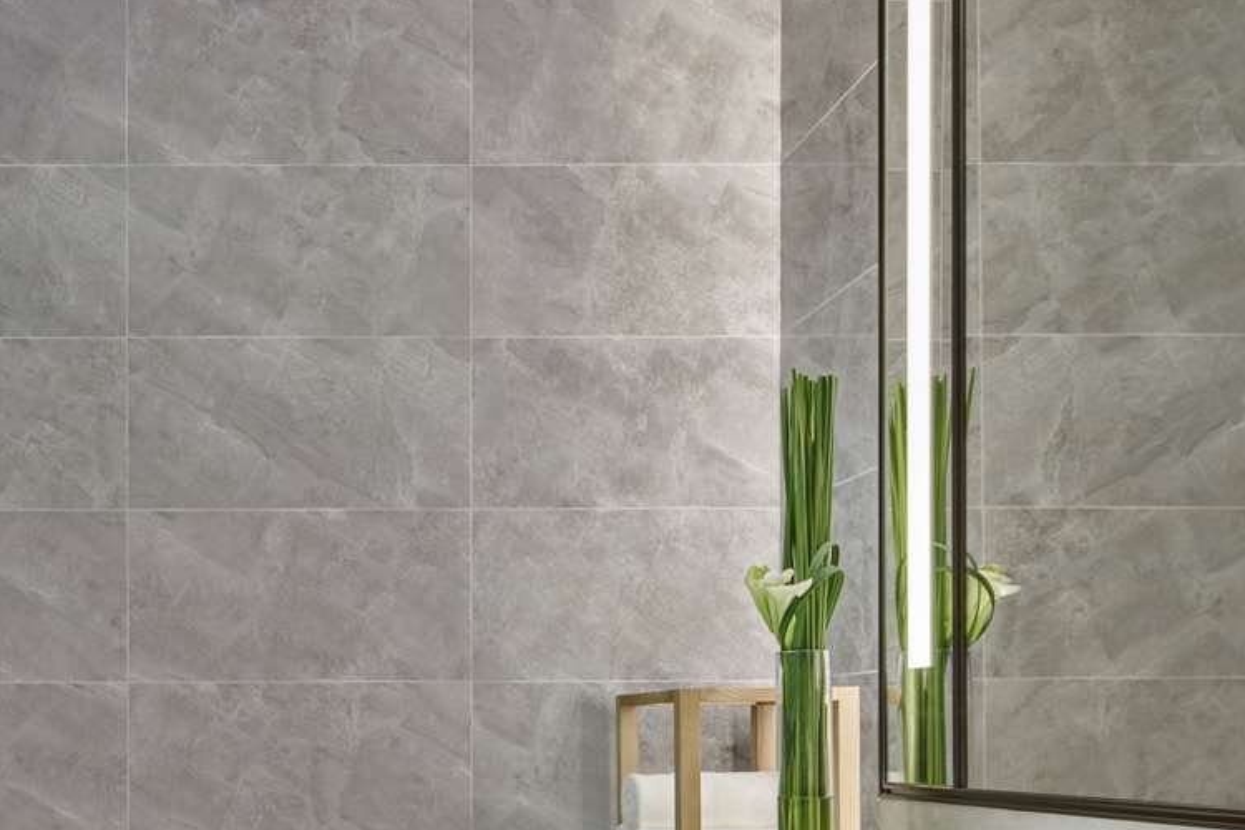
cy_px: 666
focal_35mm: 38
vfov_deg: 34.0
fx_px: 1314
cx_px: 234
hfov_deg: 47.7
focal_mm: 19
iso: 100
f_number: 11
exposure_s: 1
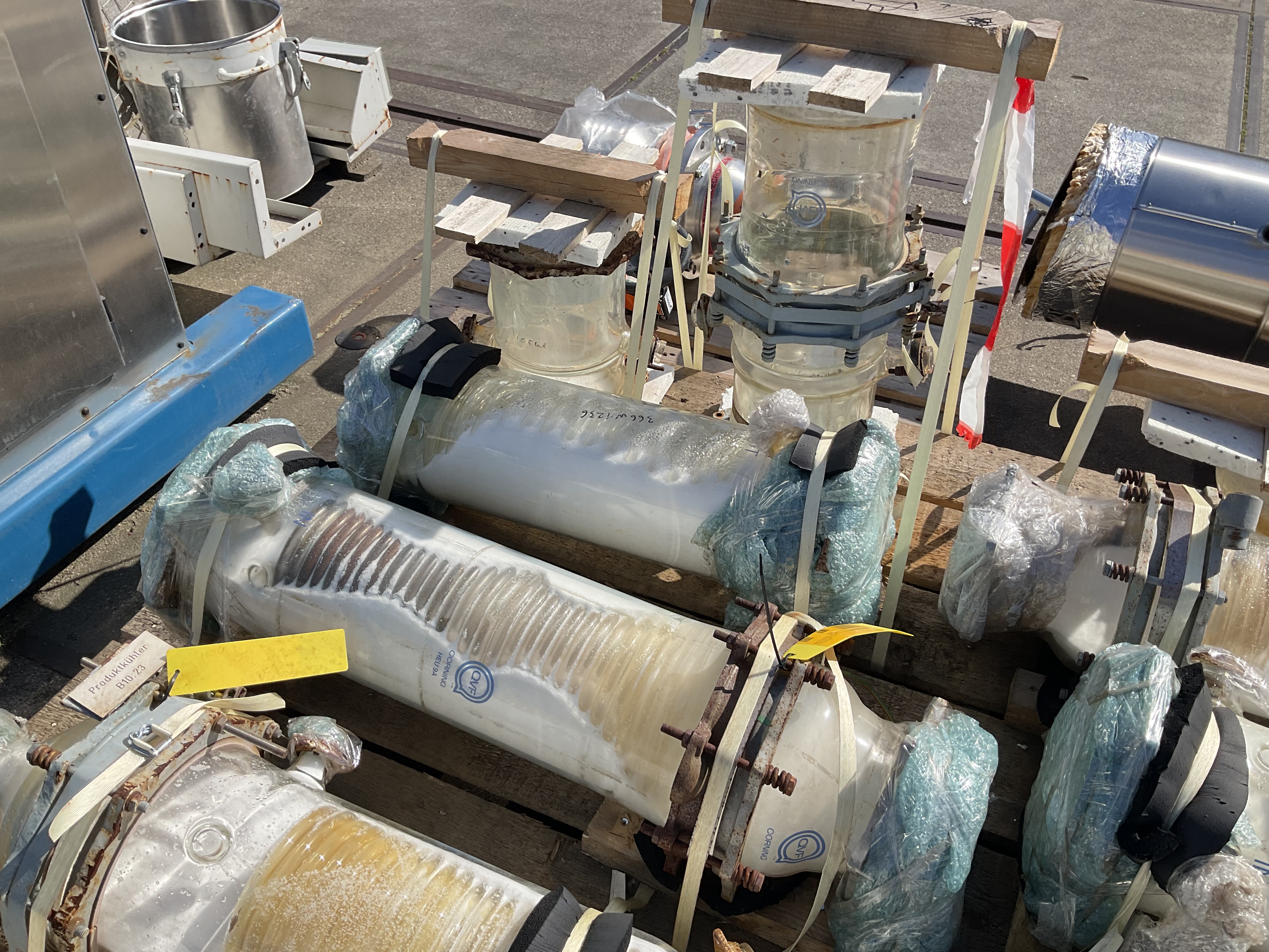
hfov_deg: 61.7
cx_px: 634
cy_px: 476
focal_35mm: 29
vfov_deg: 48.2
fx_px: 1063
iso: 25
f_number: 1.8
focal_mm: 3
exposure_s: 1/1490
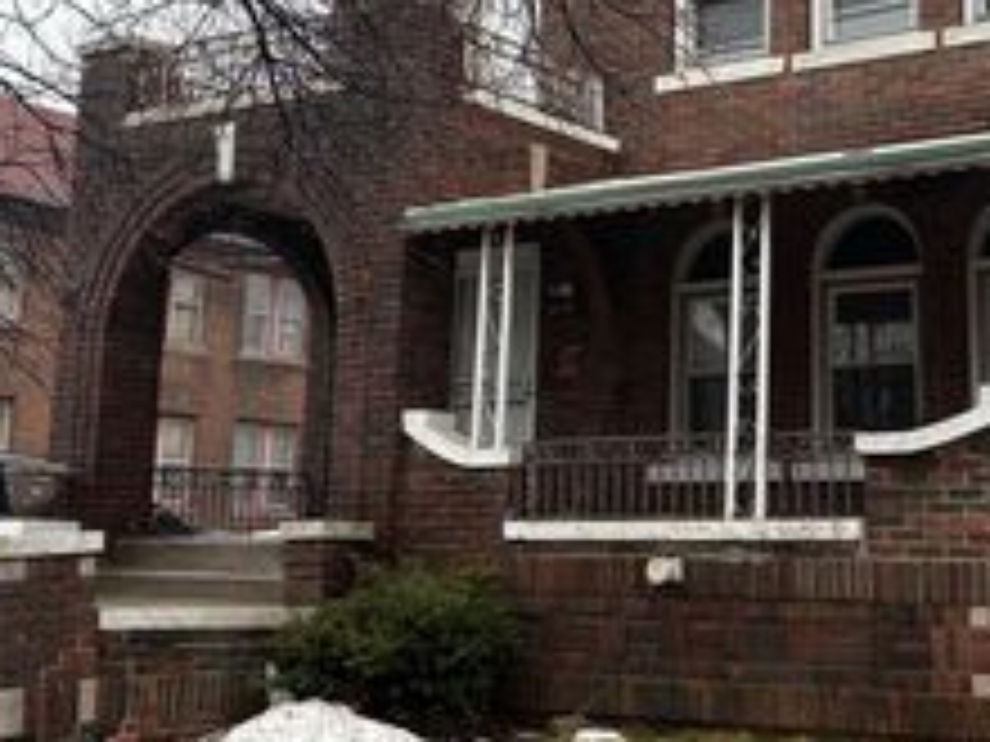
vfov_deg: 24.4
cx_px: 706
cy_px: 151
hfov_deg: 32.3
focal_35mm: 59
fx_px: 1687
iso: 50
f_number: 1.6
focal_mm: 5.96
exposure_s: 1/552
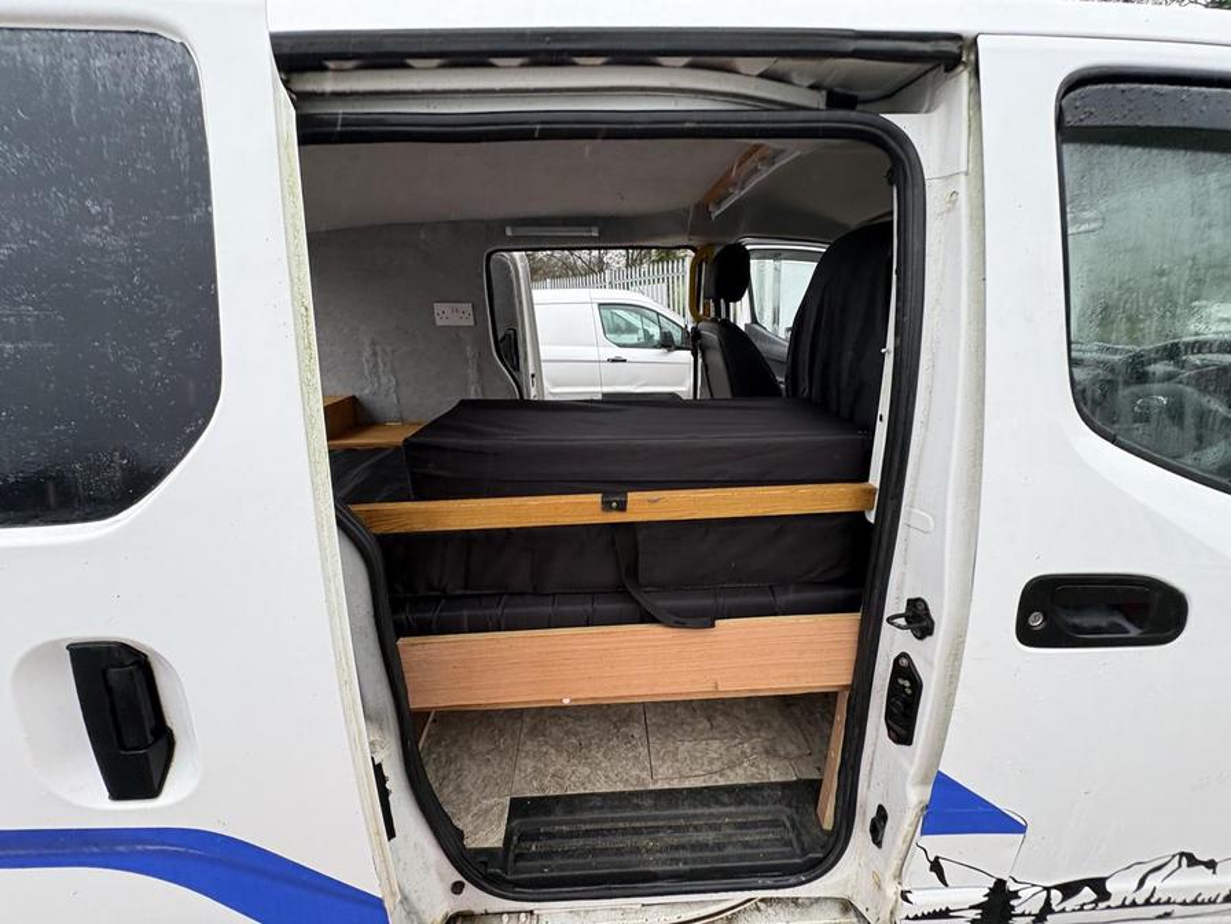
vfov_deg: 85.7
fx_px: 498
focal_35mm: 14
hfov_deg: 102.1
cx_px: 616
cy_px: 462
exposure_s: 1/99
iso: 125
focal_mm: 2.22
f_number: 2.2
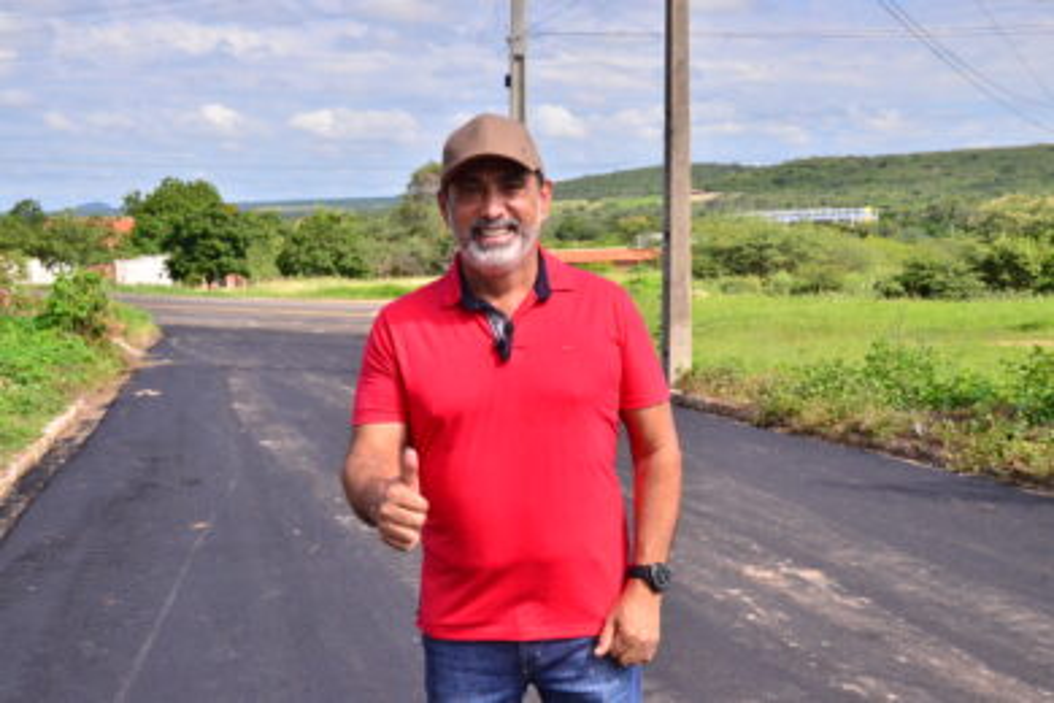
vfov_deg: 26.5
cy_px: 352
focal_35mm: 51
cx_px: 527
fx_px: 1493
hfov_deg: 38.9
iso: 1000
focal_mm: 34
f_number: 14
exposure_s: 1/800
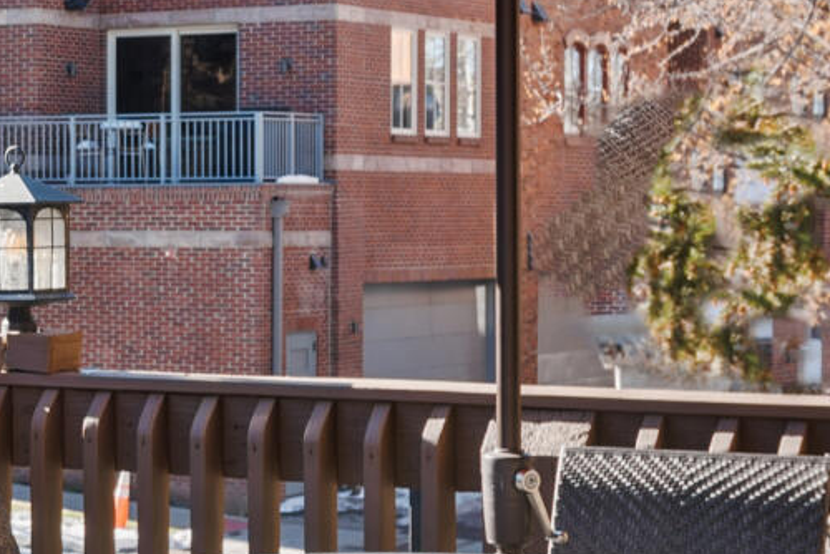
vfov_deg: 9.5
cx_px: -584
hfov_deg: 13.1
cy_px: 219
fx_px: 3322
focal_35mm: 144
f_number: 7.1
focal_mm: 24
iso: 50
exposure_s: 1/10
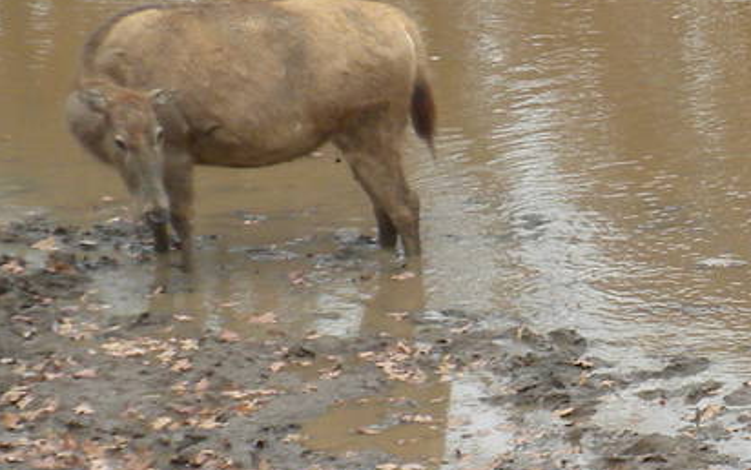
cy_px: 322
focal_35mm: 214
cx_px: 1046
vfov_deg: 6.1
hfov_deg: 9.6
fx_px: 4382
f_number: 4.3
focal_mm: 9.1
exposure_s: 1/161
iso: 64
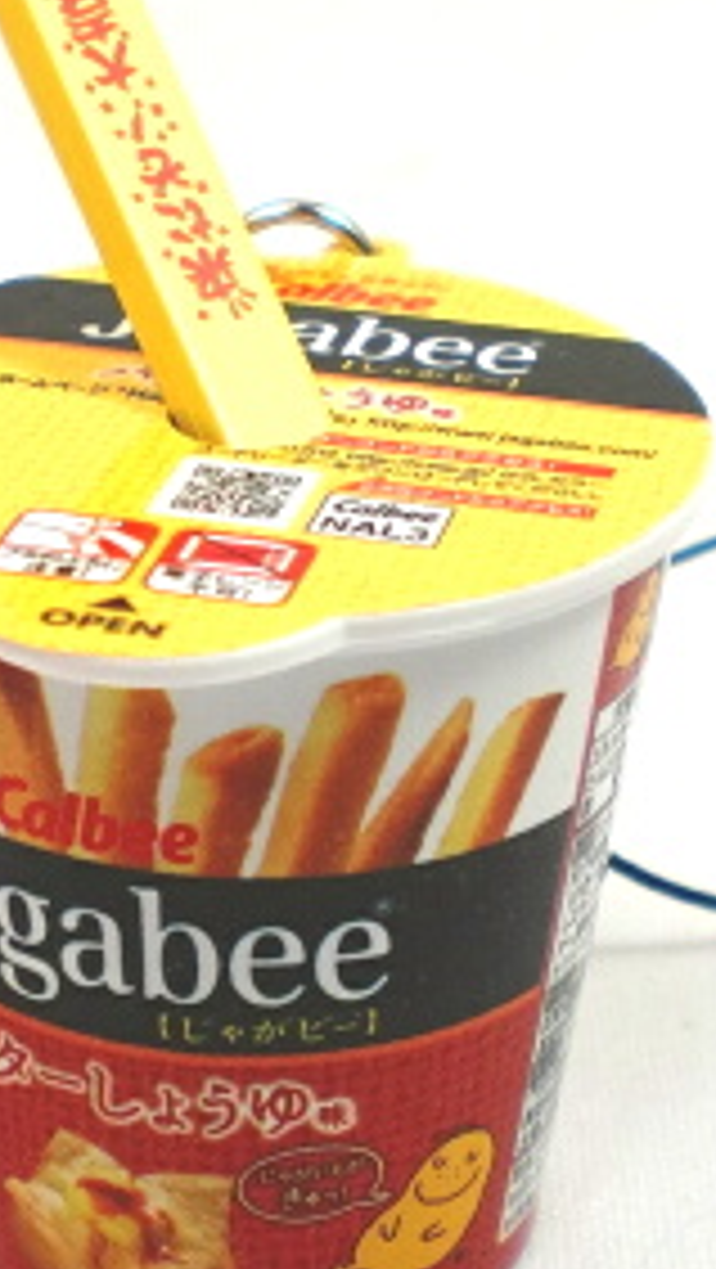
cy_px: 657
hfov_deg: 22.2
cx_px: 423
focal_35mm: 54
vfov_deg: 38.5
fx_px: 1819
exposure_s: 1/60
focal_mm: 6.3
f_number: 3.1
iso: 64
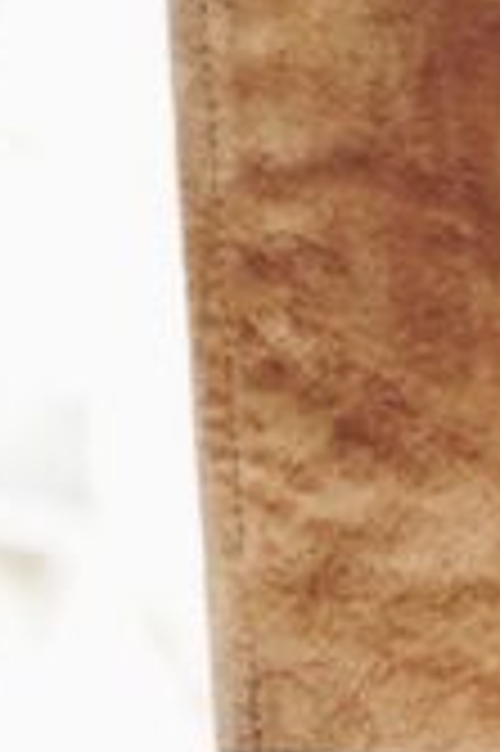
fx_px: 5407
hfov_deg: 5.2
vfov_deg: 7.2
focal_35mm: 259
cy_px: 2179
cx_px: 964
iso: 12800
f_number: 5.6
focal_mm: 38
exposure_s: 1/30
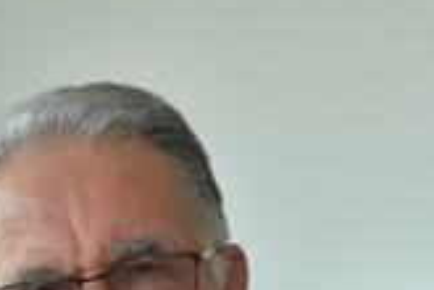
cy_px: 451
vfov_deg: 10.5
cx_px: 479
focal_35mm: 126
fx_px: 1517
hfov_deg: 15.8
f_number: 4.5
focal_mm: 23
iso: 800
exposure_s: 1/80
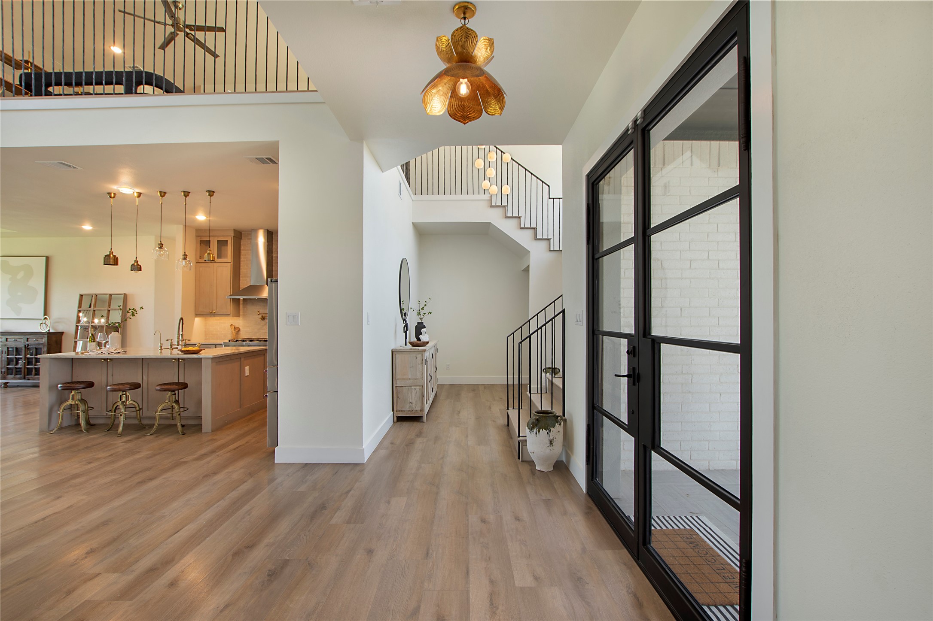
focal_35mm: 15
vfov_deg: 77.3
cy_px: 310
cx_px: 466
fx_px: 389
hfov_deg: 100.4
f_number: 8
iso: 100
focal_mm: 10
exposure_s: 1/13
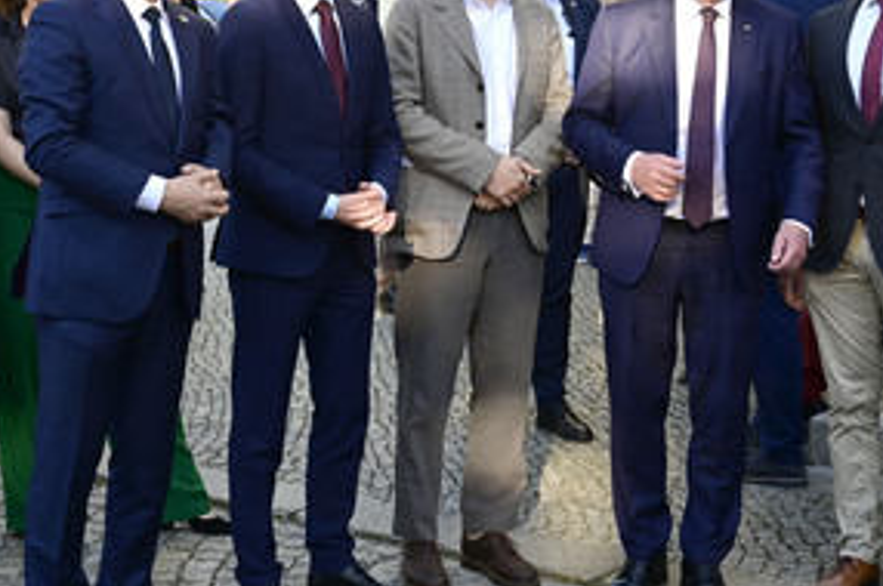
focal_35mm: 63
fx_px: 1543
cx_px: 591
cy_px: 188
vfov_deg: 21.4
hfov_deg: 31.7
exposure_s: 1/200
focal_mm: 40
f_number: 5
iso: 200
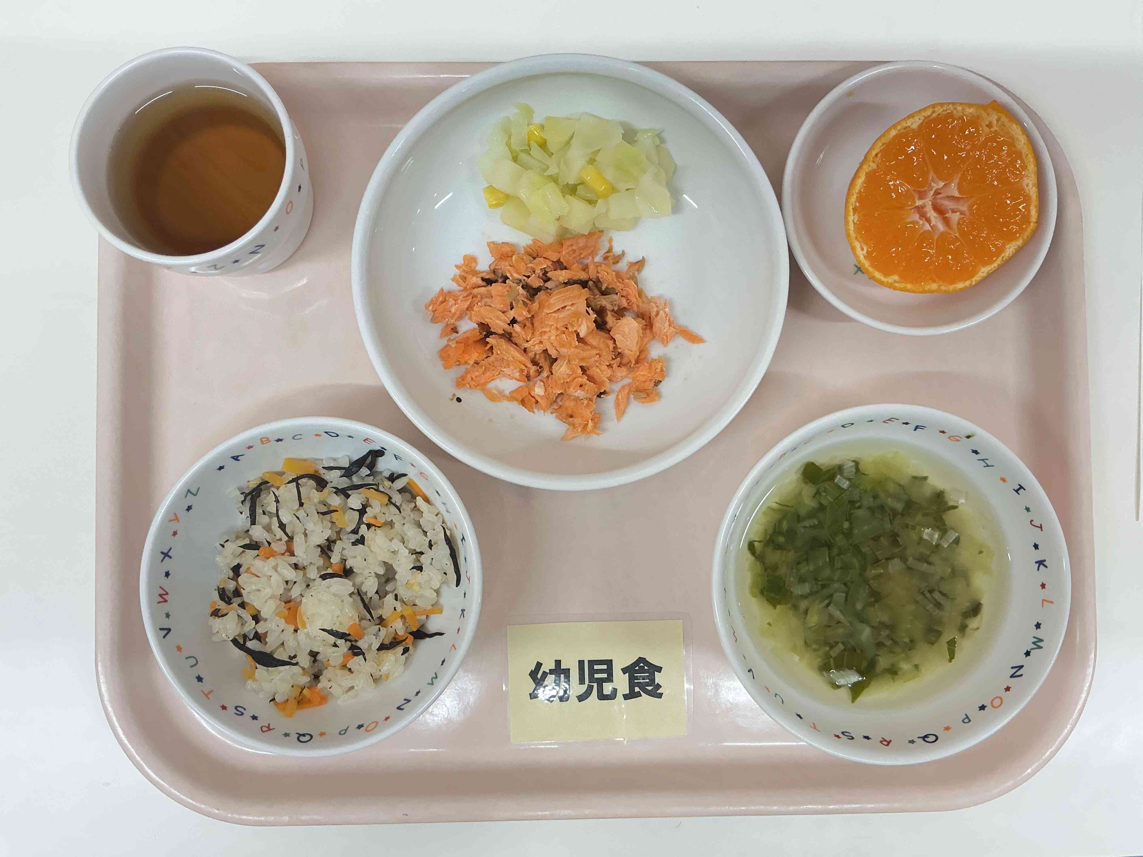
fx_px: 958
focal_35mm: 29
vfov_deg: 48.2
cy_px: 428
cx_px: 572
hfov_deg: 61.7
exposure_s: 1/60
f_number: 1.8
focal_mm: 3
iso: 160
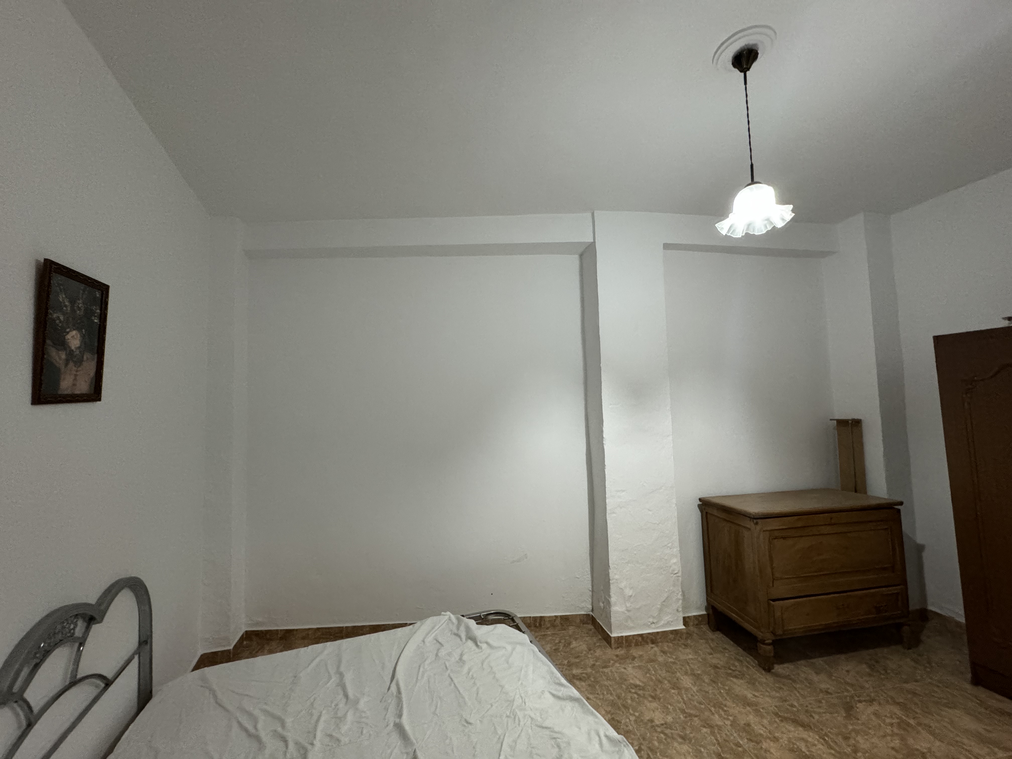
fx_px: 409
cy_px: 380
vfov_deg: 85.7
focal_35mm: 14
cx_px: 506
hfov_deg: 102.1
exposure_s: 1/50
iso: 500
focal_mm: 2.22
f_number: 2.2
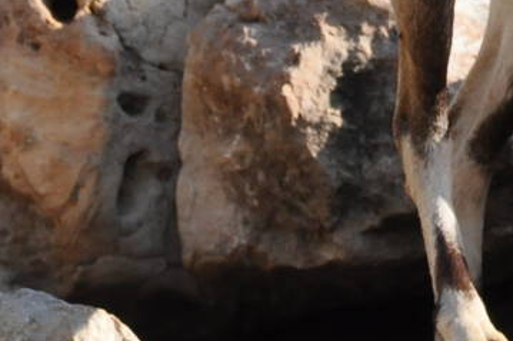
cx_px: 754
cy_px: -220
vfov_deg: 1.2
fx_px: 15699
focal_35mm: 1102
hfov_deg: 1.9
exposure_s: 1/1250
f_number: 9
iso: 1000
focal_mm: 165
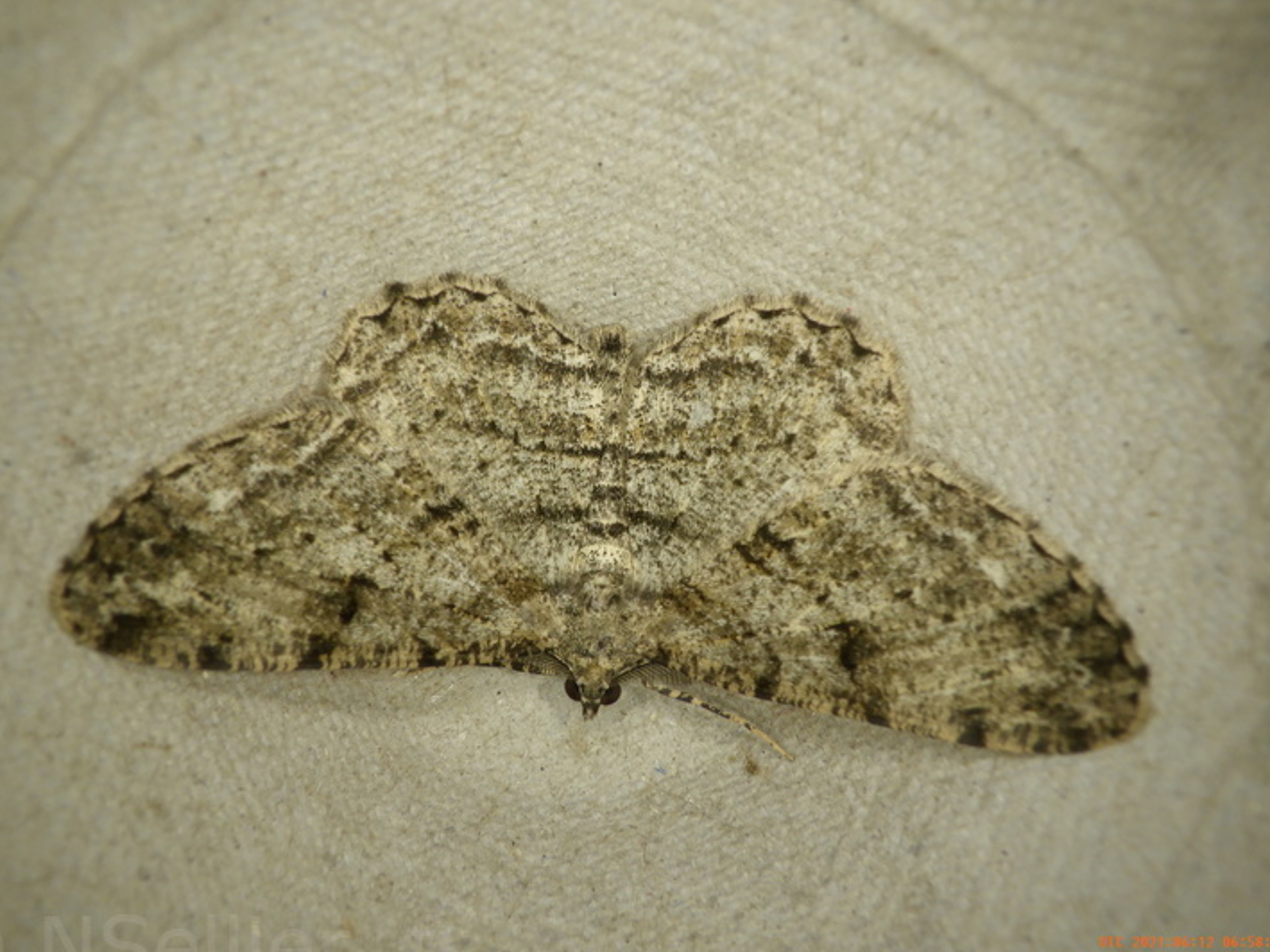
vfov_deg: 37.7
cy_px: 470
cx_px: 614
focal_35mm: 38
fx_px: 1393
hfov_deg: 49.0
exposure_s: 1/500
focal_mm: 6.1
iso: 125
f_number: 4.6
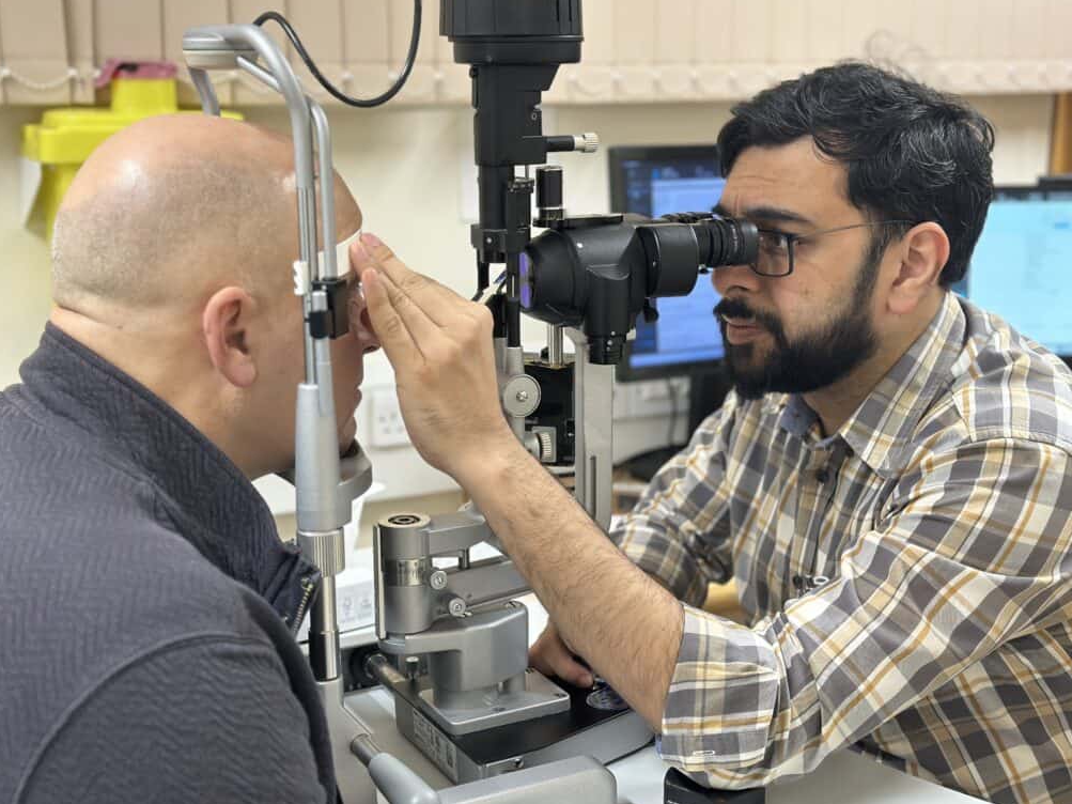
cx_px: 542
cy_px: 400
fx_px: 1517
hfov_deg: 38.9
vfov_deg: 29.7
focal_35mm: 49
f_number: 1.78
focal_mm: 6.86
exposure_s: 1/50
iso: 160
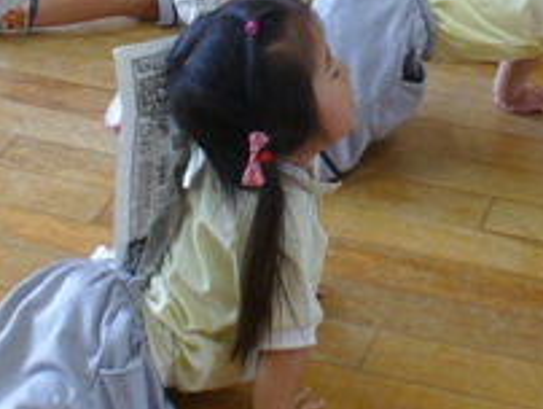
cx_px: 406
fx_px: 1555
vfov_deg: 14.9
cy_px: 81
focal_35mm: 99
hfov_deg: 19.7
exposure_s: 1/40
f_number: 2.8
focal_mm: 6.1
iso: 100
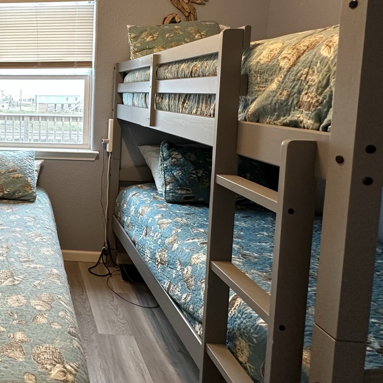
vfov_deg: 55.8
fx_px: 350
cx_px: -7
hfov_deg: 46.9
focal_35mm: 28
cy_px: 120
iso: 200
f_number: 2.2
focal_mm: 2.22
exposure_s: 1/60
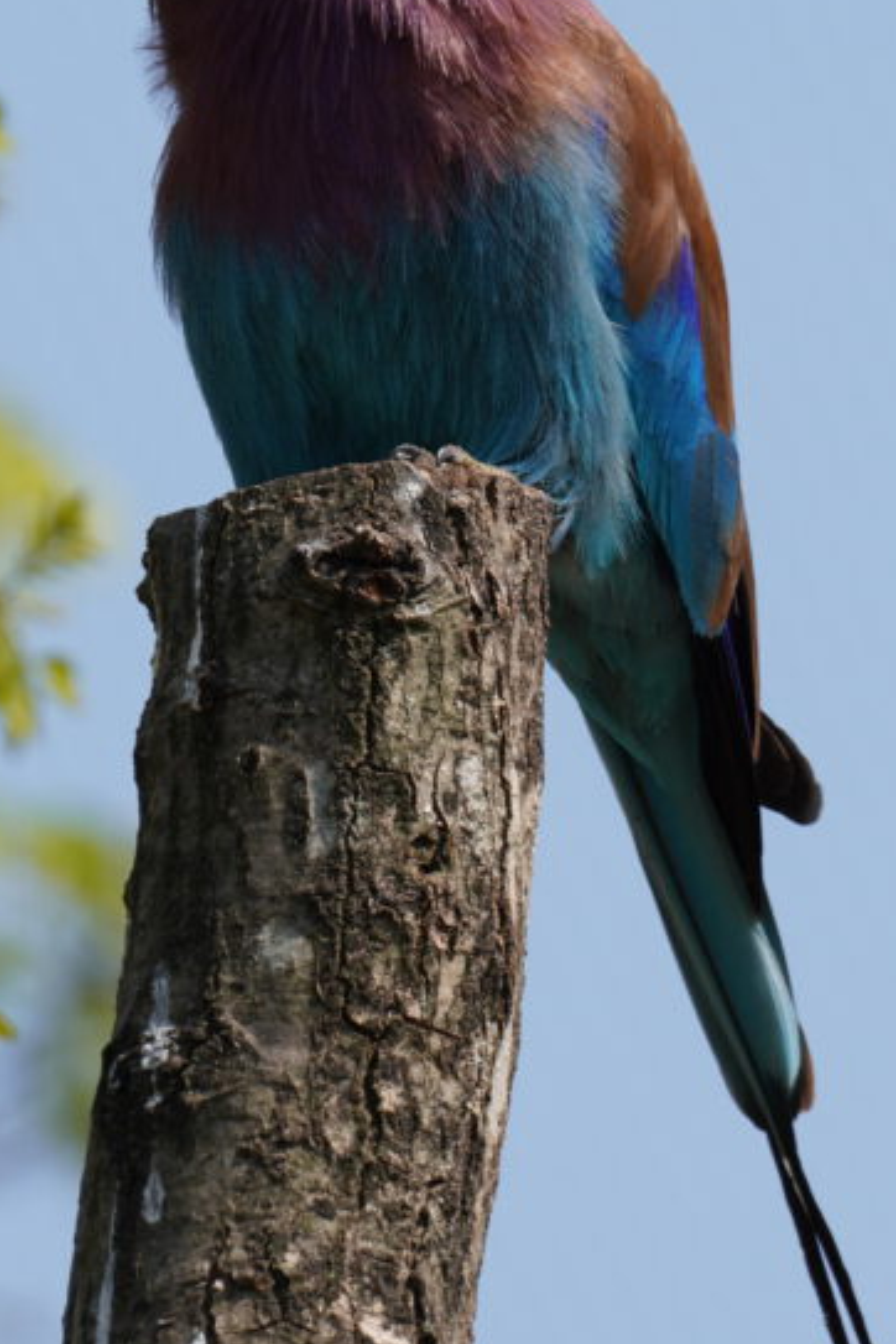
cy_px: 342
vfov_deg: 1.8
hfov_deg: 1.2
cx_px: 625
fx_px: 42221
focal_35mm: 1131
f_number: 11
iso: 100
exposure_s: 1/125
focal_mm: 400
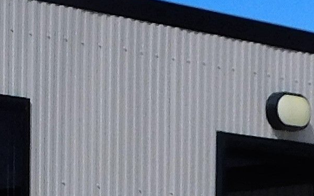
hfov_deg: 11.0
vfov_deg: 6.7
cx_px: -26
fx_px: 1608
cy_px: 450
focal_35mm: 188
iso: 125
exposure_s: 1/1000
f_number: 6
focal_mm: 4
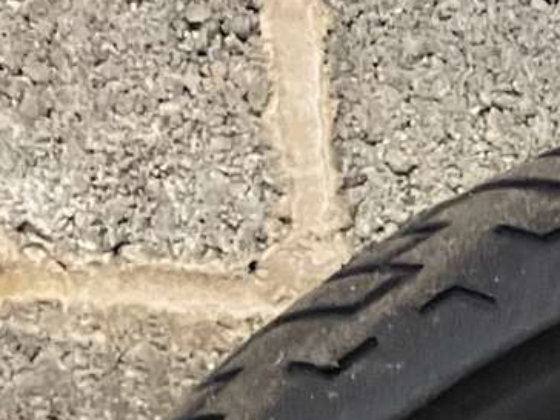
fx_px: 2313
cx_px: 1166
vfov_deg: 9.1
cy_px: 1097
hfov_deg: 12.1
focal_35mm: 143
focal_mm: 4.2
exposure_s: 1/33
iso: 500
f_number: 1.6
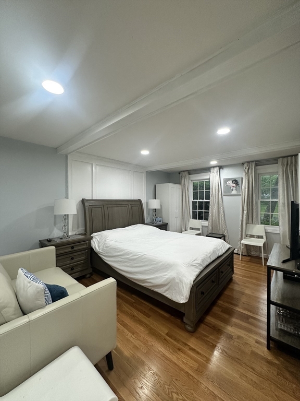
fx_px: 162
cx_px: 150
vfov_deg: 102.1
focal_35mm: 14
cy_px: 200
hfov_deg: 85.7
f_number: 2.2
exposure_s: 1/120
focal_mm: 2.22
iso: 200
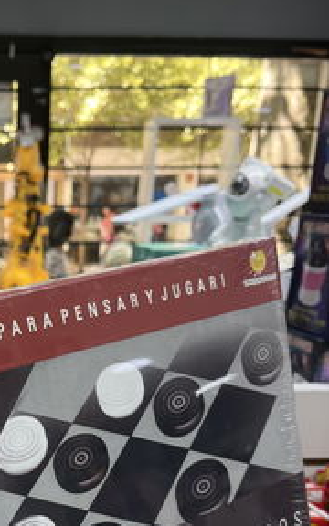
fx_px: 732
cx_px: -26
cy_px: 478
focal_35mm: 51
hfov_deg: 23.9
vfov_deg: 36.9
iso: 32
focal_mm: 5.1
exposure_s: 1/100
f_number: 1.6
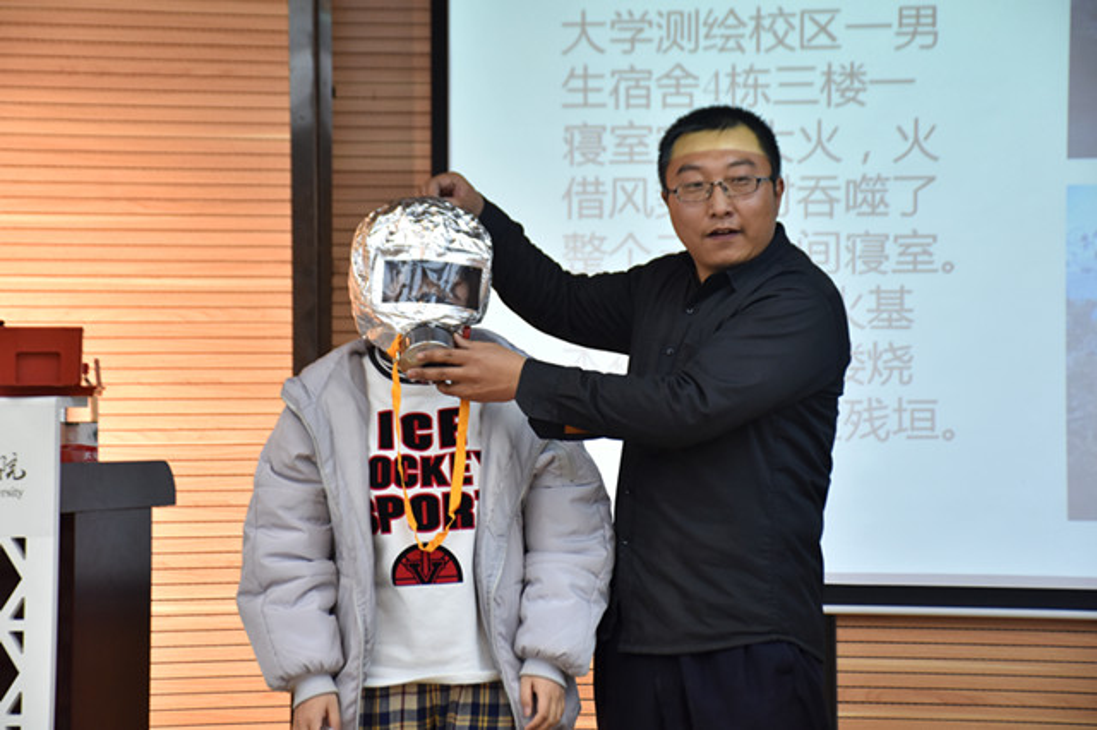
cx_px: 548
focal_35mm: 105
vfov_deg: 13.0
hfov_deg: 19.5
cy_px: 365
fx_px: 3198
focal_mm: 70
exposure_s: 1/60
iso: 800
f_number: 5
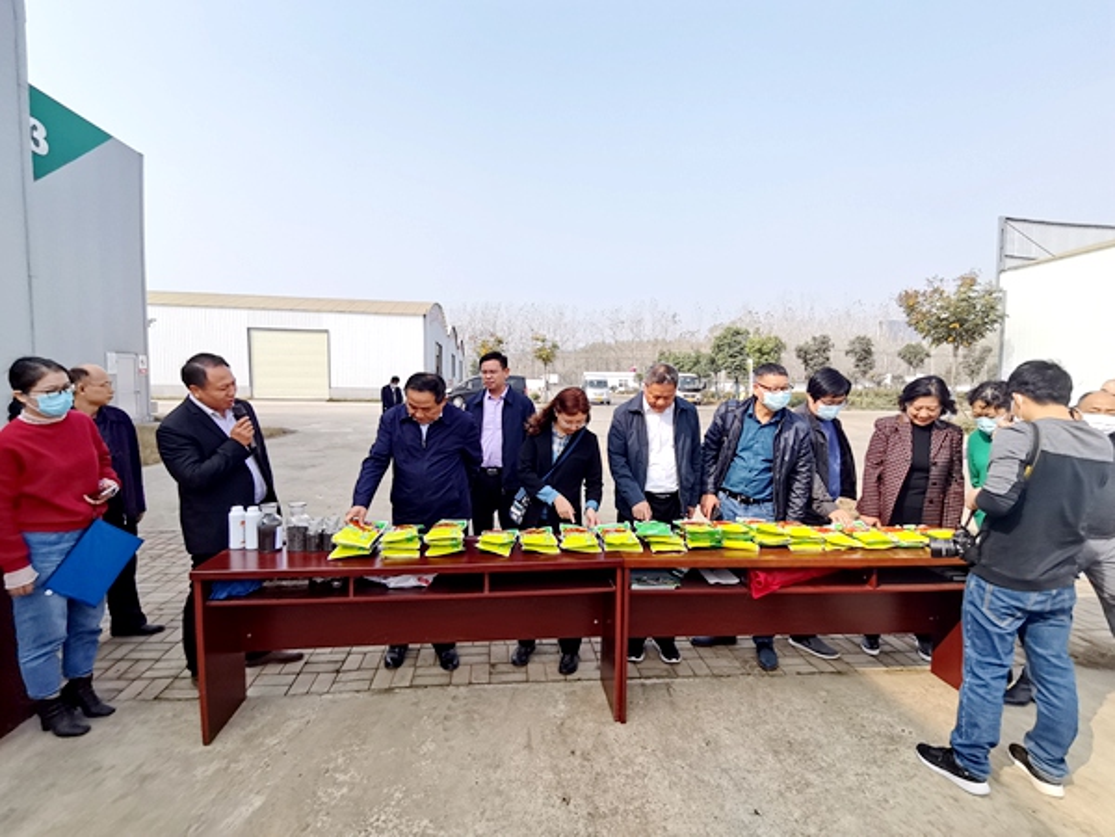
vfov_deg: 74.7
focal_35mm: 17
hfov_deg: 91.0
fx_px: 548
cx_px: 558
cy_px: 418
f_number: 2.4
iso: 50
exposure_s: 1/1048
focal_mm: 1.78
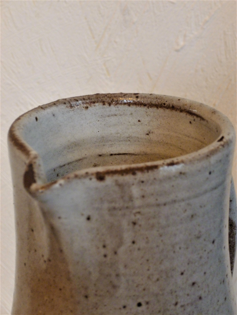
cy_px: 158
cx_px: 118
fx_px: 730
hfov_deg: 18.4
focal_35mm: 80
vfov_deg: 24.4
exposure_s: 1/8
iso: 400
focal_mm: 14.2
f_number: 4.9
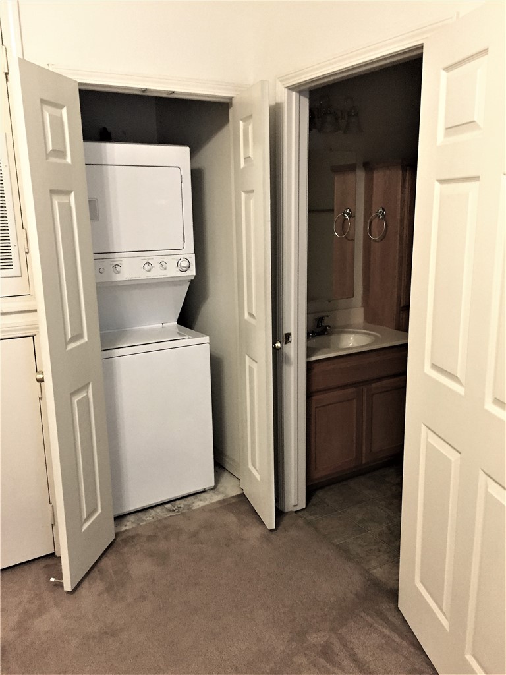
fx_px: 565
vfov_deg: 61.7
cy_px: 338
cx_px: 253
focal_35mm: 29
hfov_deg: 48.2
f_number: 2.2
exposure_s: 1/30
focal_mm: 4.15
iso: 200
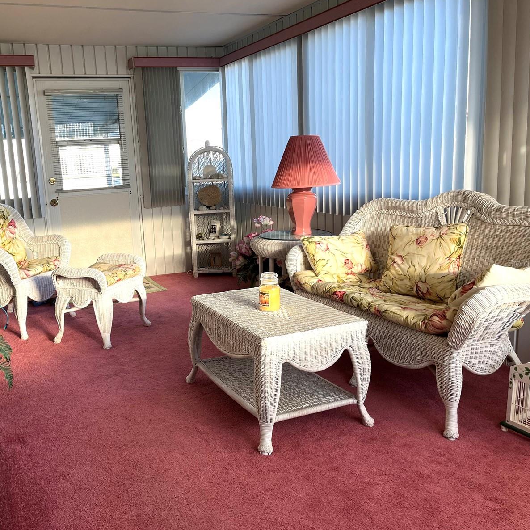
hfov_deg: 51.9
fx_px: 537
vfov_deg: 52.5
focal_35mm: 31
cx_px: 193
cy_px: 263
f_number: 1.6
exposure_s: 1/149
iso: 32
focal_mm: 5.1
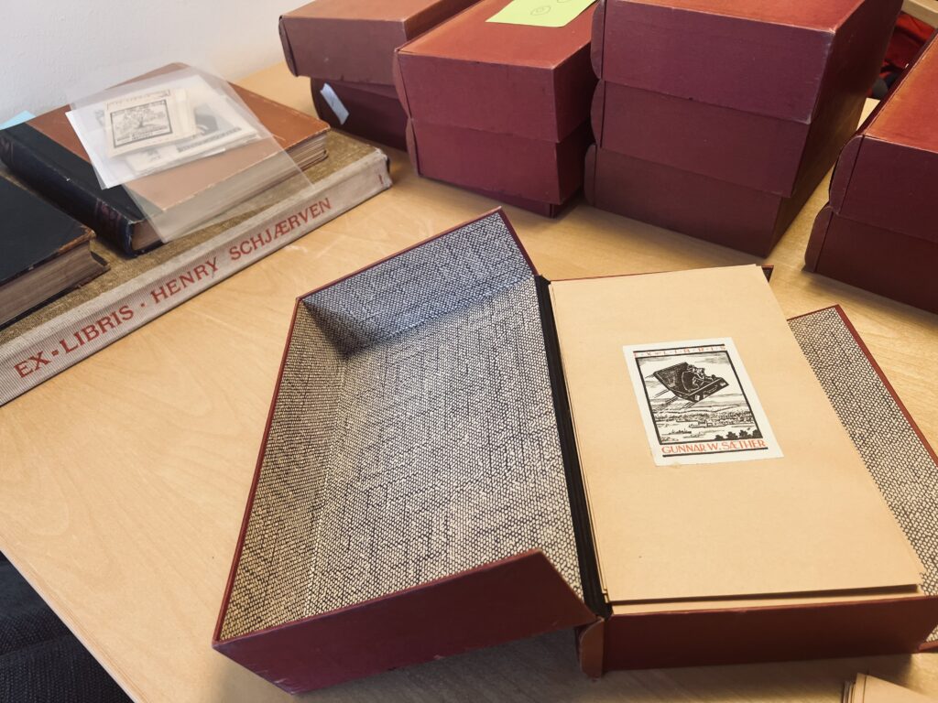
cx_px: 469
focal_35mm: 26
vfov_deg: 53.1
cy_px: 352
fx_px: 705
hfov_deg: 67.3
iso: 125
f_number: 1.5
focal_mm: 5.7
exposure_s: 1/121
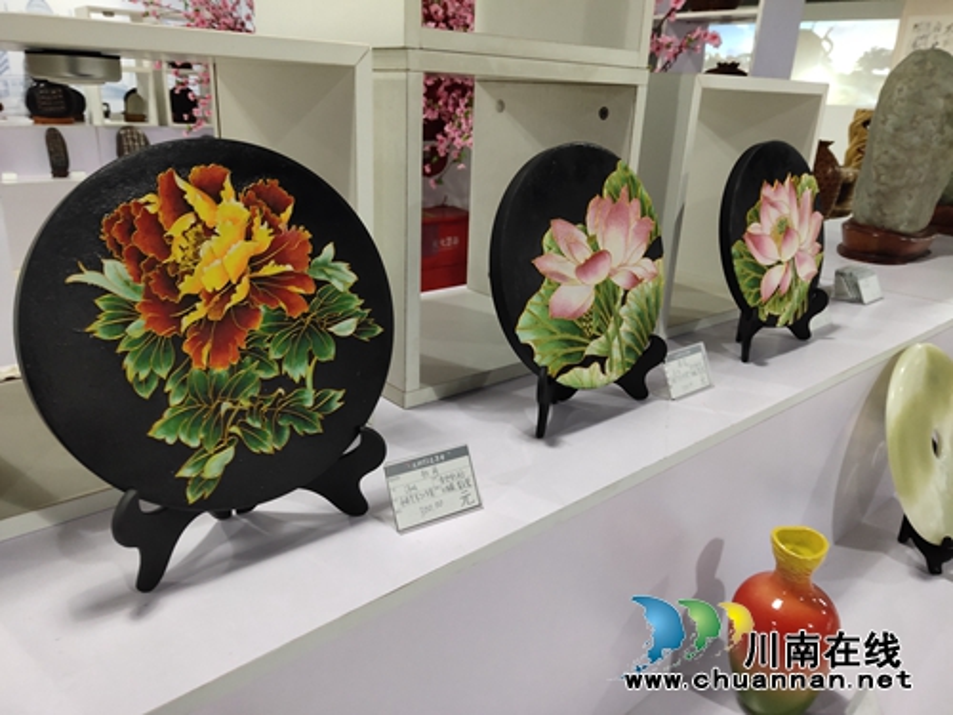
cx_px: 476
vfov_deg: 48.2
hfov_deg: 61.7
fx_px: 798
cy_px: 358
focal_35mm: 29
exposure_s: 1/33
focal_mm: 4.27
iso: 342
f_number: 1.8
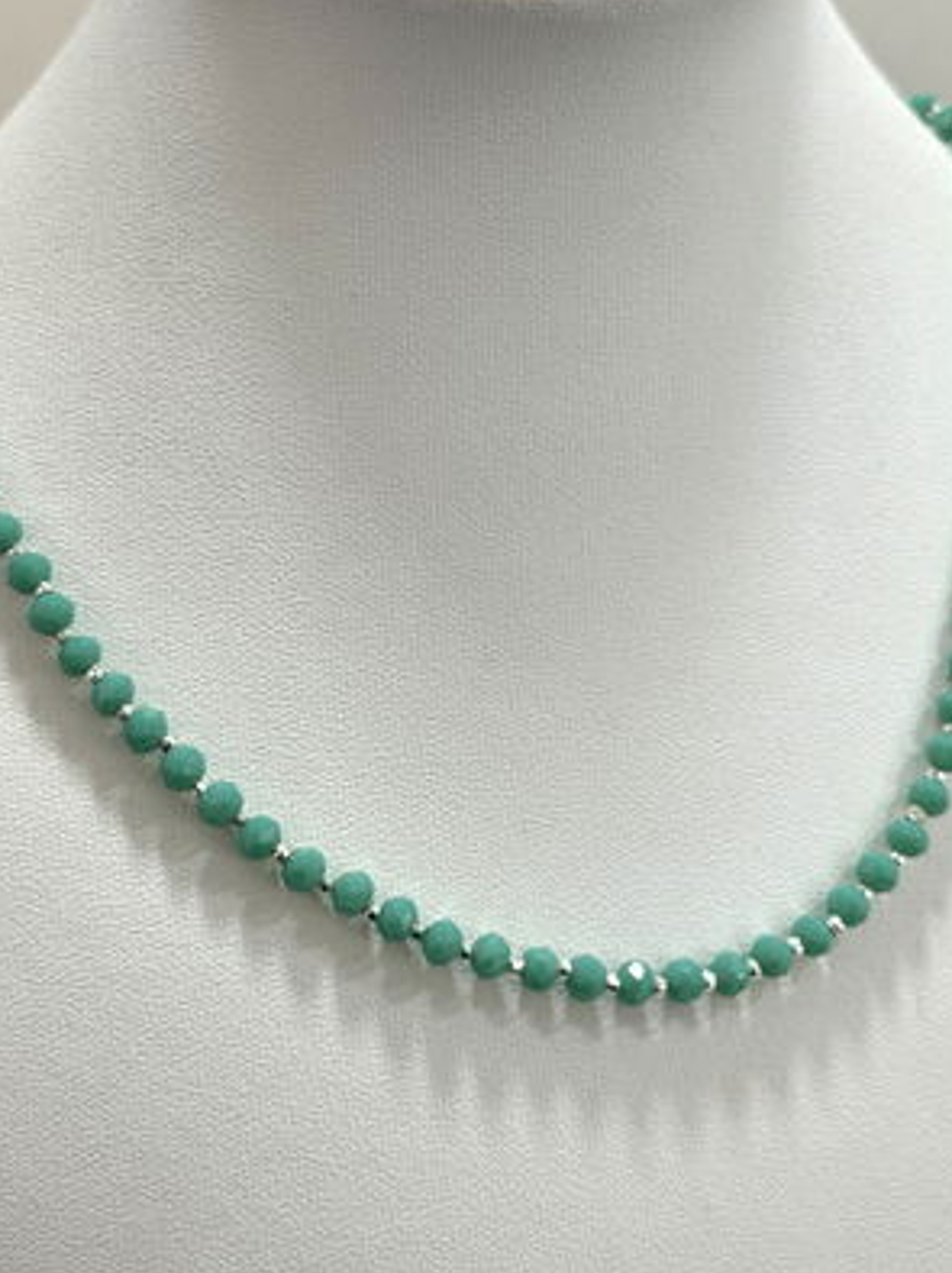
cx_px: 478
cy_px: 512
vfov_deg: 29.8
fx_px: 2386
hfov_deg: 22.6
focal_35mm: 65
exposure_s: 1/50
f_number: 1.78
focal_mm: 6.76
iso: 50
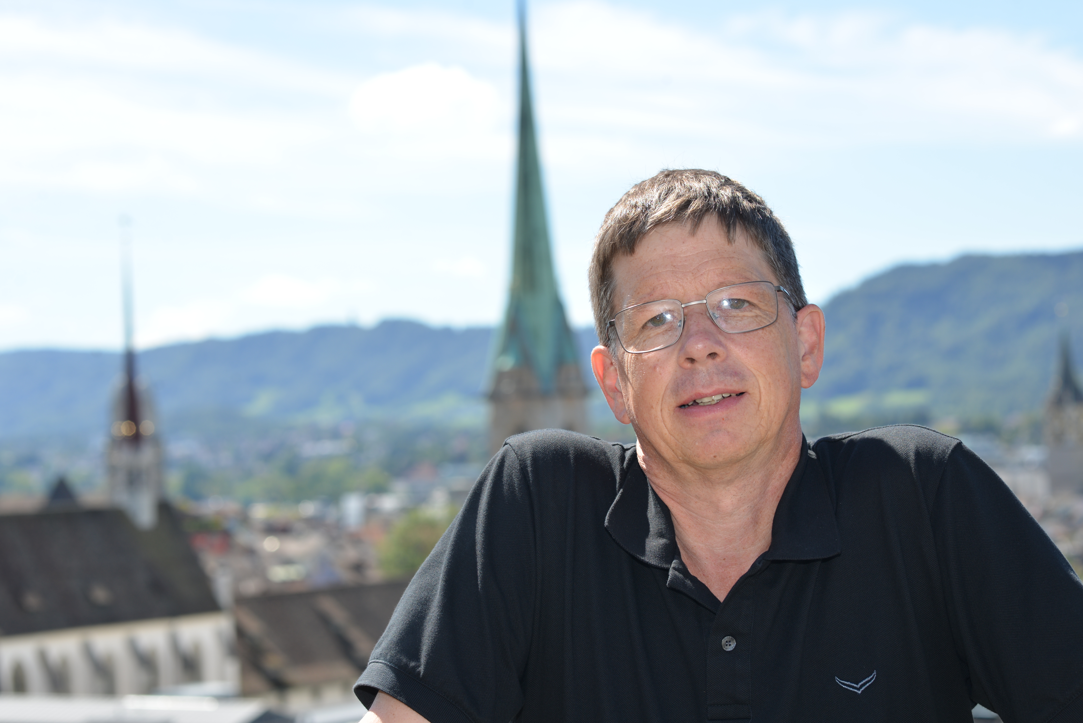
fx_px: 2558
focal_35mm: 85
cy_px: 362
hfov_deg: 23.9
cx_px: 542
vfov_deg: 16.1
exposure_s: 1/200
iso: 100
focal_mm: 85
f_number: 7.1
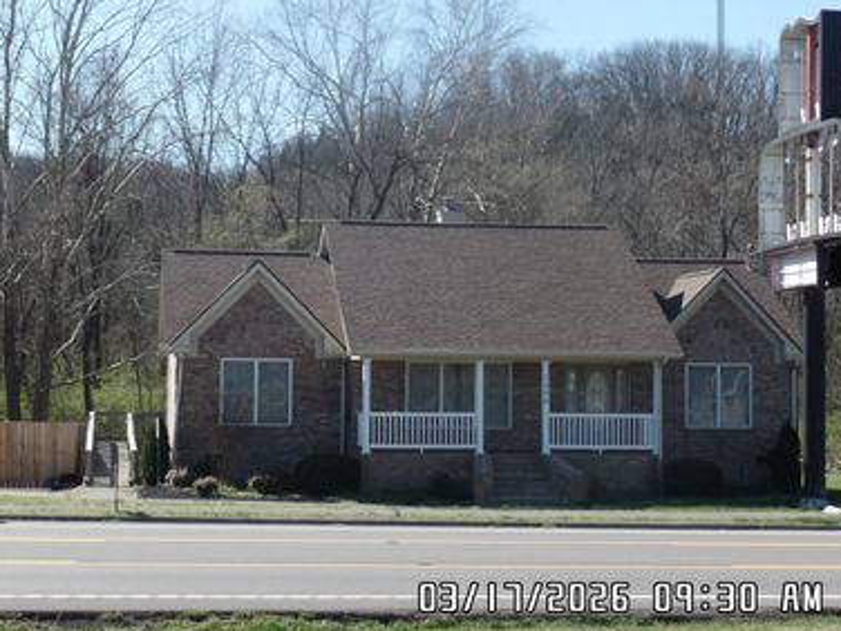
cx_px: 342
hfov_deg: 23.0
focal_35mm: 85
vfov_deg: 17.3
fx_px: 2065
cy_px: 238
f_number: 3.6
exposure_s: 1/500
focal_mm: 11.4
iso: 80
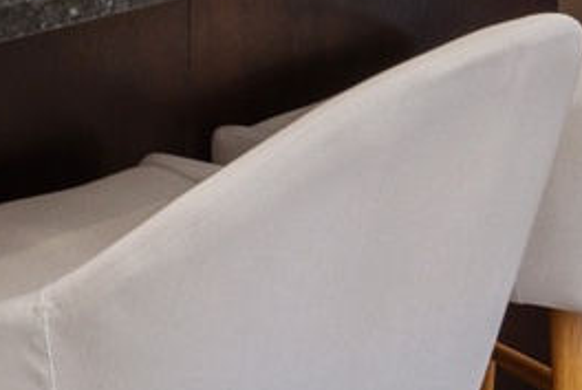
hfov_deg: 18.5
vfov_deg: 11.5
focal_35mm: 104
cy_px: -467
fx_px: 1684
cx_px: -130
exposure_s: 1/10
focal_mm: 17
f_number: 8
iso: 200
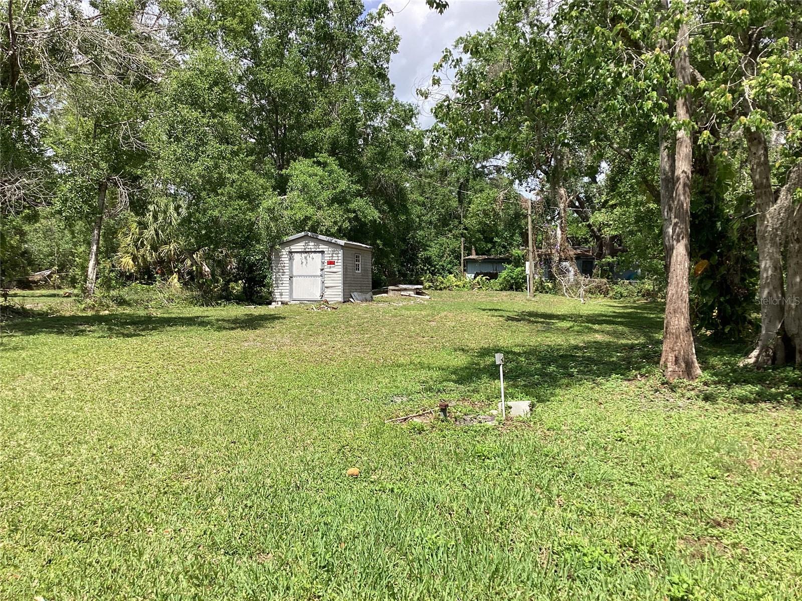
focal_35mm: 31
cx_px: 401
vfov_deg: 45.4
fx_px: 718
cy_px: 300
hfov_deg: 58.4
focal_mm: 3.3
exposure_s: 1/721
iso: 25
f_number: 2.4
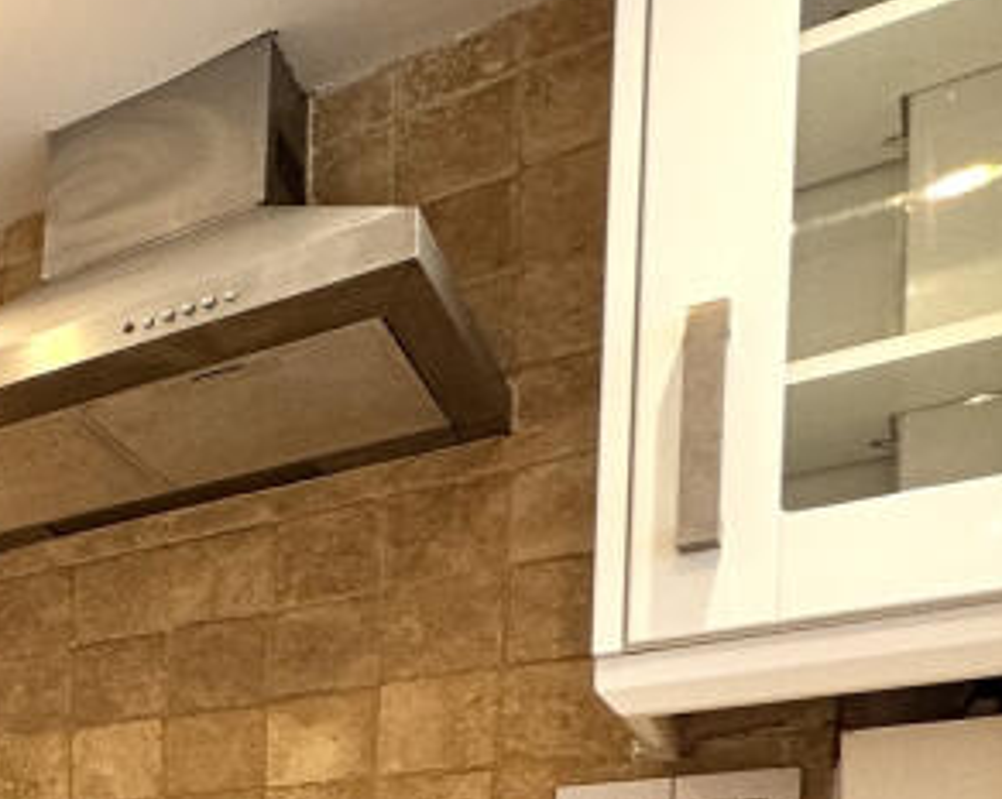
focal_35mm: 48
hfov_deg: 23.7
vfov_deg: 26.2
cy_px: 1070
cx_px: -710
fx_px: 1422
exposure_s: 1/100
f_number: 2.2
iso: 160
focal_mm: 2.22
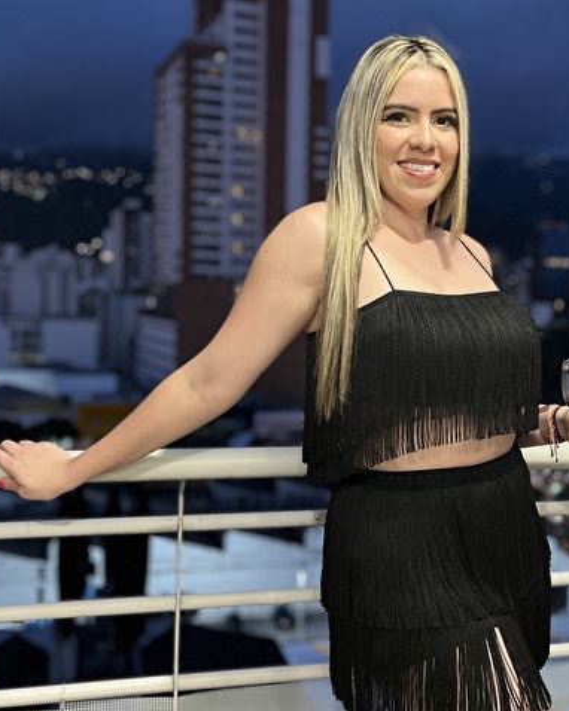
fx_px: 716
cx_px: 435
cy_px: 356
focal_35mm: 34
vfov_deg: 52.9
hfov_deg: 41.9
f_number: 1.6
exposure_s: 1/60
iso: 250
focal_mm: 5.1
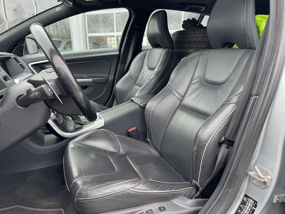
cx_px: 140
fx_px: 206
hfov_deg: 69.4
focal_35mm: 25
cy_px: 110
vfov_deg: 54.9
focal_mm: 6.76
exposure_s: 1/145
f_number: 1.78
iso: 64
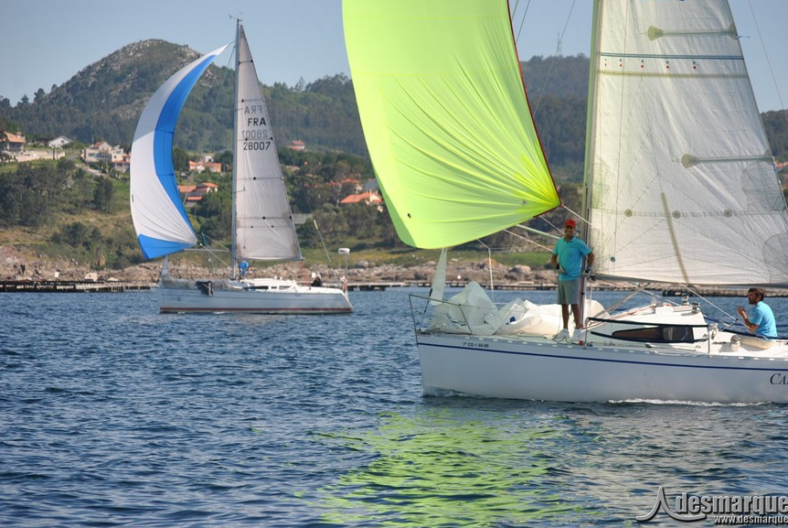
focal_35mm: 156
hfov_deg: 13.1
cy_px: 259
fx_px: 3419
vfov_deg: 8.8
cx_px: 406
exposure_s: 1/500
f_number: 5.6
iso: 100
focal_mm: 100
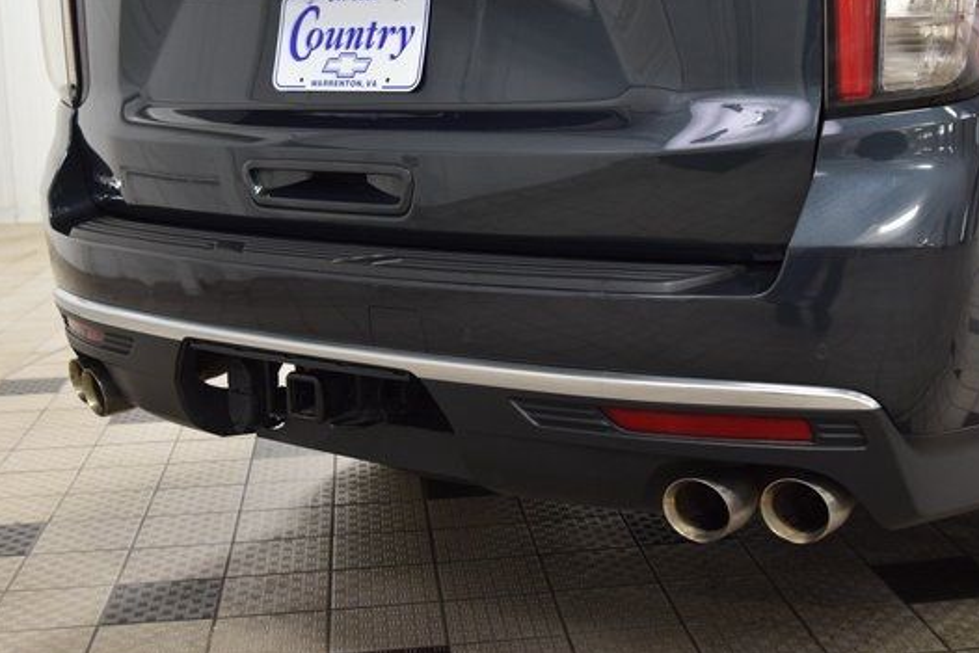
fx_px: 1540
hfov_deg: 35.2
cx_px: 586
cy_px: 271
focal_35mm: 57
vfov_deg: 23.9
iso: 1600
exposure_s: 1/60
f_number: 4.5
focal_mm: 31
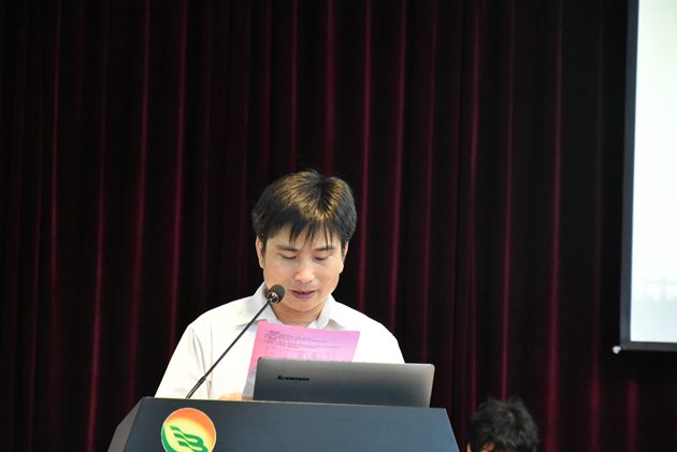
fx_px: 2964
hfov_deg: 13.0
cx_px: 338
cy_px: 226
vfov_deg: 8.7
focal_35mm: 158
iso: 6400
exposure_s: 1/50
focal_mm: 105
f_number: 5.6
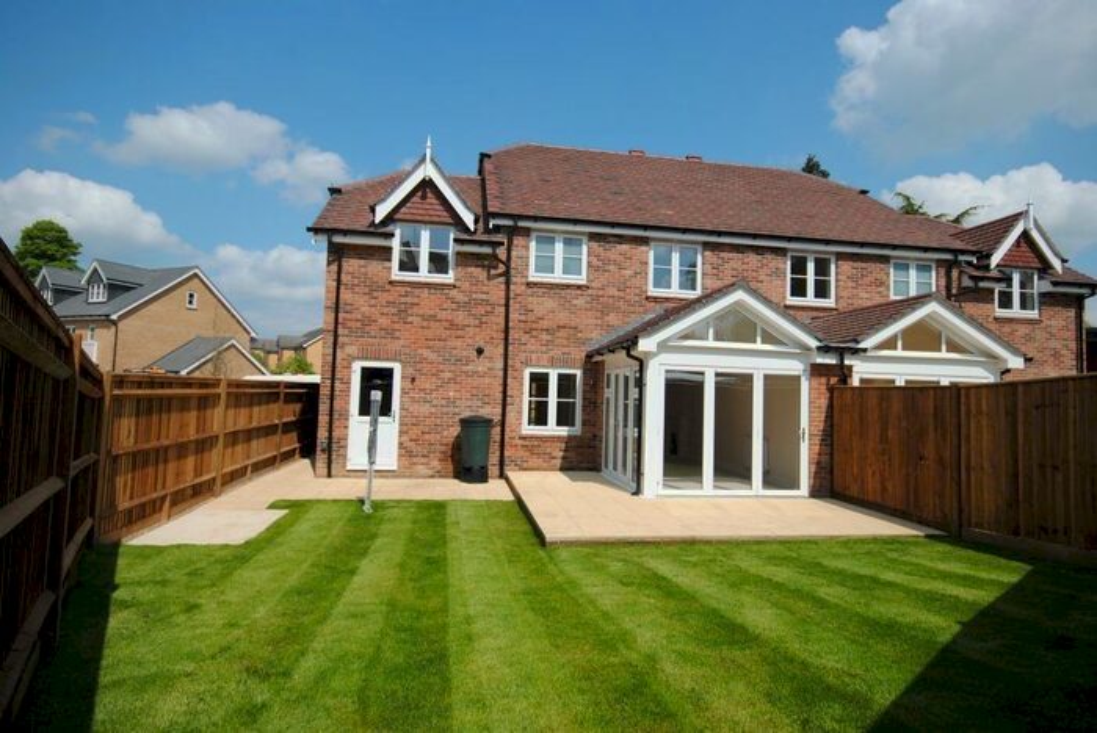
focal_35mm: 20
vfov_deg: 63.3
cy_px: 366
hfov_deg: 85.4
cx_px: 548
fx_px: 595
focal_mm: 13
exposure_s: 1/320
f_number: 9
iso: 100
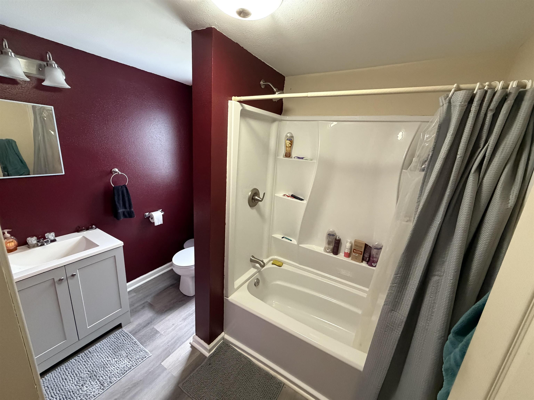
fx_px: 216
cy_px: 200
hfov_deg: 102.1
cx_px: 267
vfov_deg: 85.7
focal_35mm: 14
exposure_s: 1/60
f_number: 2.2
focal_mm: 2.22
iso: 640
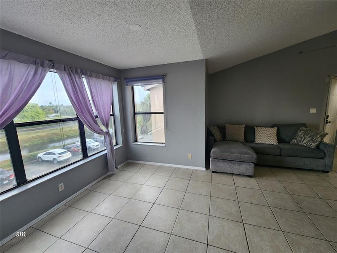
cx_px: 168
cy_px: 126
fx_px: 127
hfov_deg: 106.2
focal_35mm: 13
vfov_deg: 89.9
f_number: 2.2
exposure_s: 1/60
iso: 64
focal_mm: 2.2
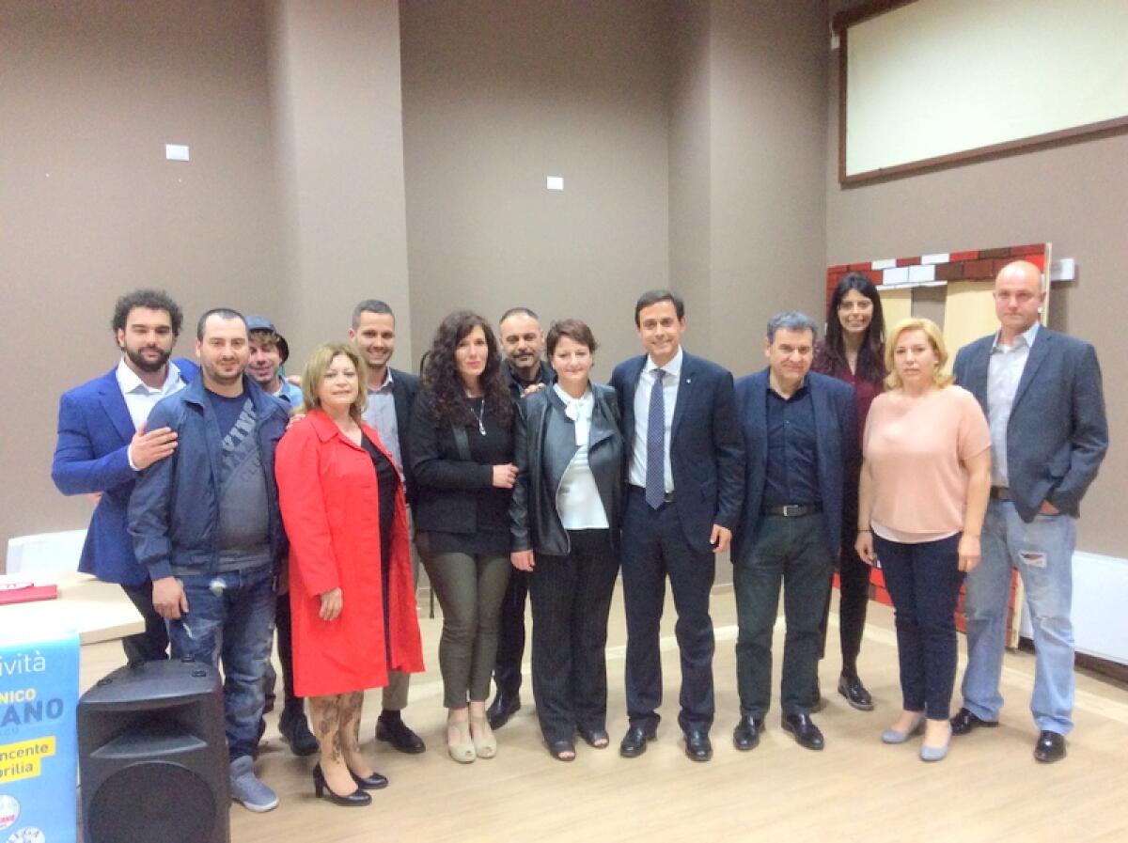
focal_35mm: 32
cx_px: 564
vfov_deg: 44.1
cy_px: 422
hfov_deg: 56.9
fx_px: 1042
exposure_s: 1/25
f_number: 2.4
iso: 200
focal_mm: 3.3
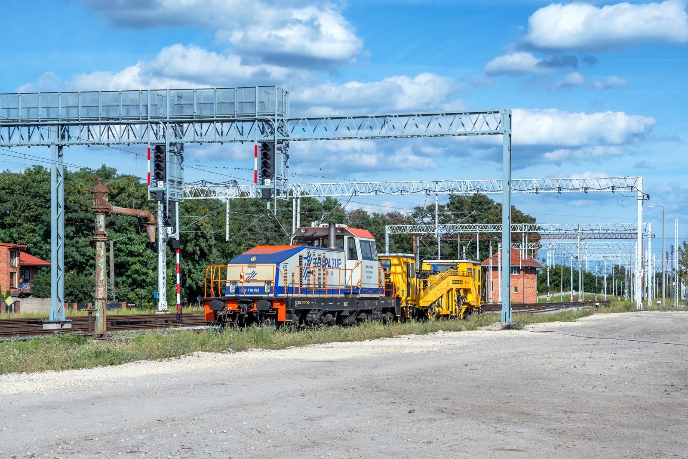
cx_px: 344
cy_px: 230
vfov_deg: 21.6
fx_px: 1204
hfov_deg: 31.9
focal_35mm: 63
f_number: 9
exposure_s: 1/800
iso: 125
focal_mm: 42
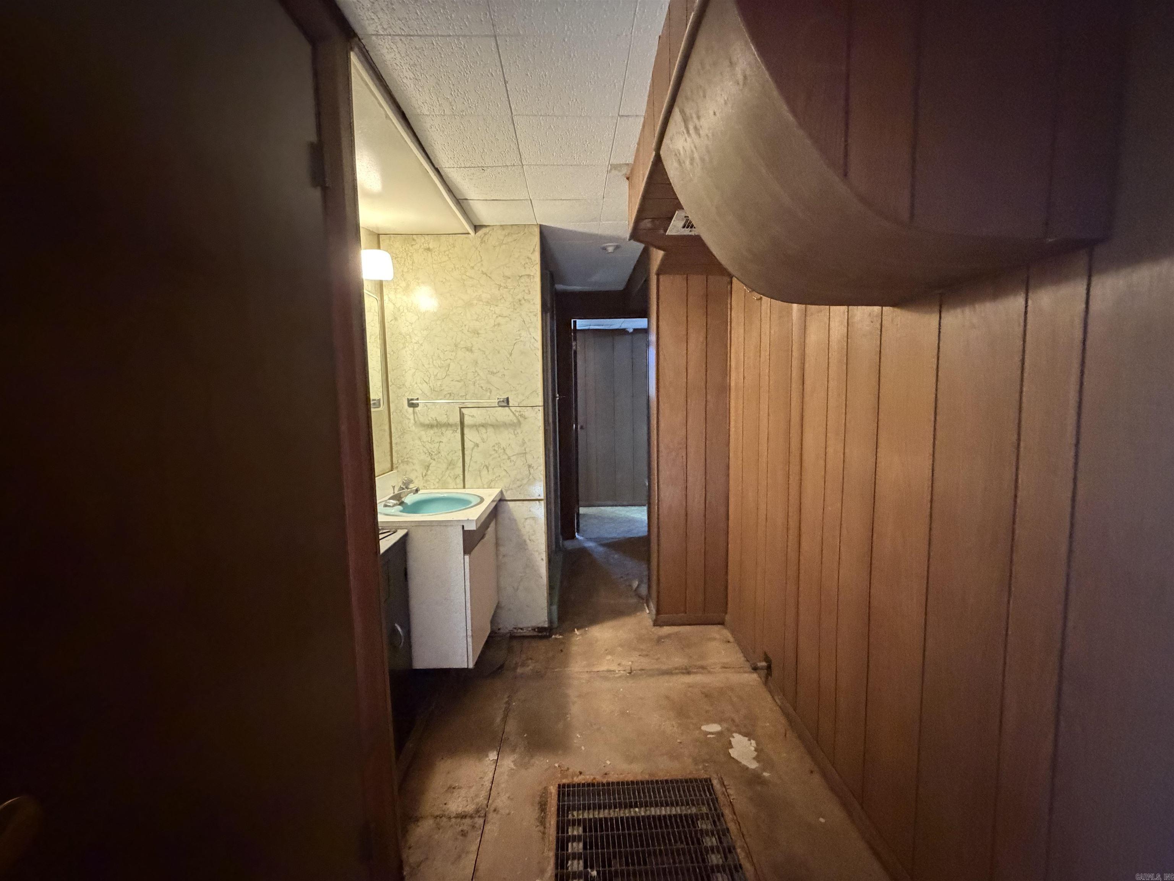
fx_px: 475
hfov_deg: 102.1
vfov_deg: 85.7
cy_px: 440
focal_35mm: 14
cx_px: 587
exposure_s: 1/59
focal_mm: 2.22
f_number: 2.2
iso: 1250
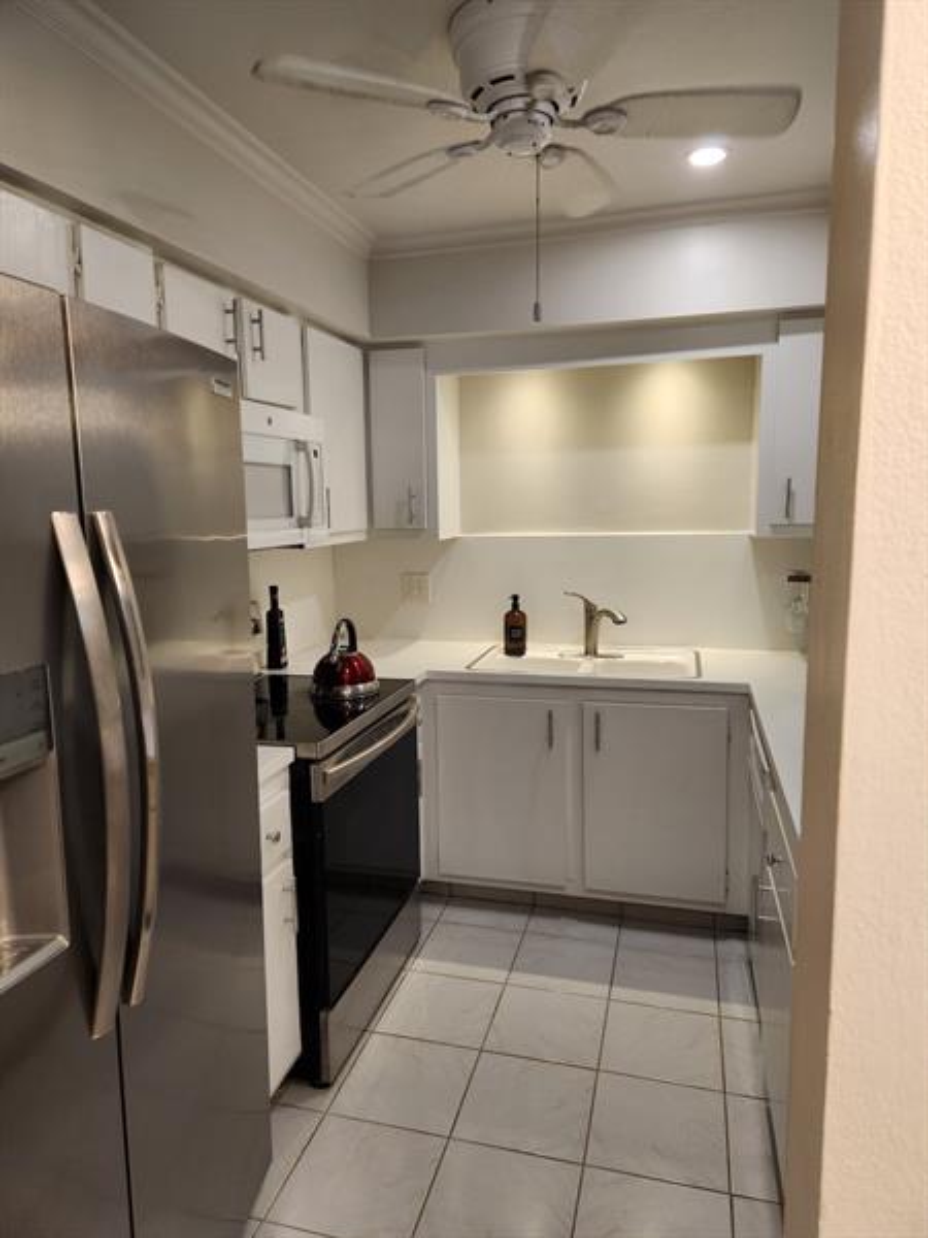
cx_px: 464
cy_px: 619
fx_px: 822
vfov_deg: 73.9
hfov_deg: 58.9
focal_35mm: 23
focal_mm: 5.4
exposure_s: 1/120
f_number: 1.8
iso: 80
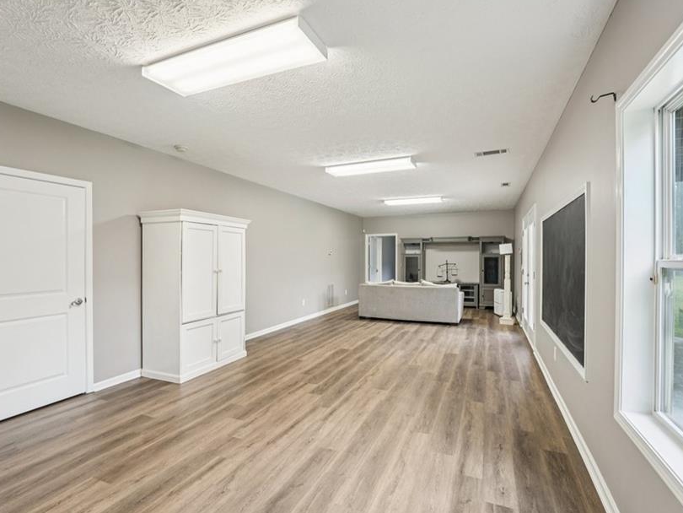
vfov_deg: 74.7
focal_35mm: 17
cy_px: 265
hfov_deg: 91.0
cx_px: 344
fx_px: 336
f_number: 8
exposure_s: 1/13
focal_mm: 14
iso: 320
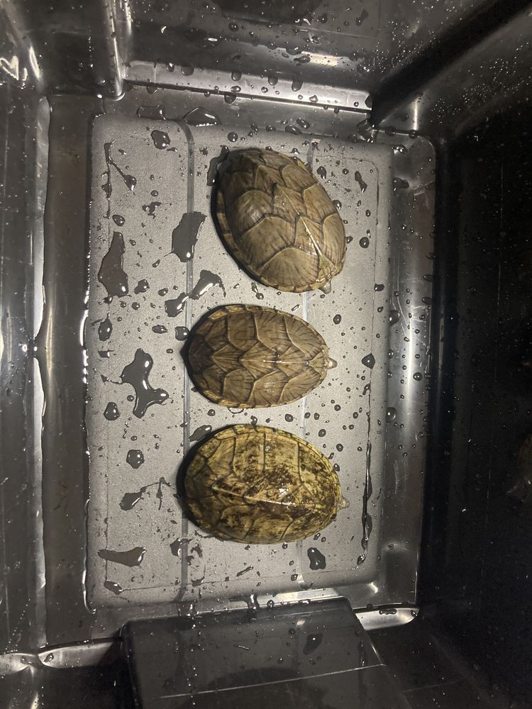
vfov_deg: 63.4
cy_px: 354
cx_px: 266
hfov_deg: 49.7
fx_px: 574
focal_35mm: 28
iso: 500
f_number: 1.8
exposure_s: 1/30
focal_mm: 3.99
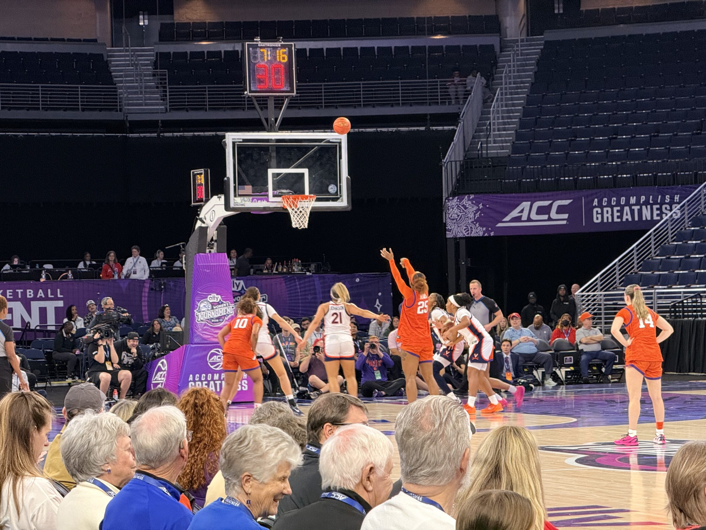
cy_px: 265
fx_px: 2447
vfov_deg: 12.3
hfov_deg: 16.4
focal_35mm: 120
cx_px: 353
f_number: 2.8
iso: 200
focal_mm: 15.66
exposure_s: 1/120
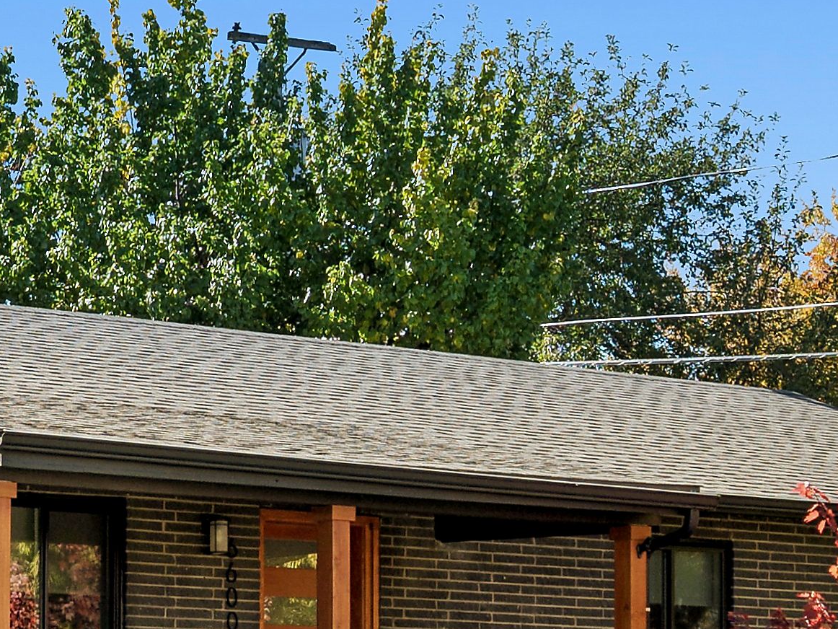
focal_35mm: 132
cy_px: 571
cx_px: -234
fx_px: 3208
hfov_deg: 14.3
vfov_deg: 11.1
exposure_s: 1/320
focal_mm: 26.5
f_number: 7.1
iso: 100
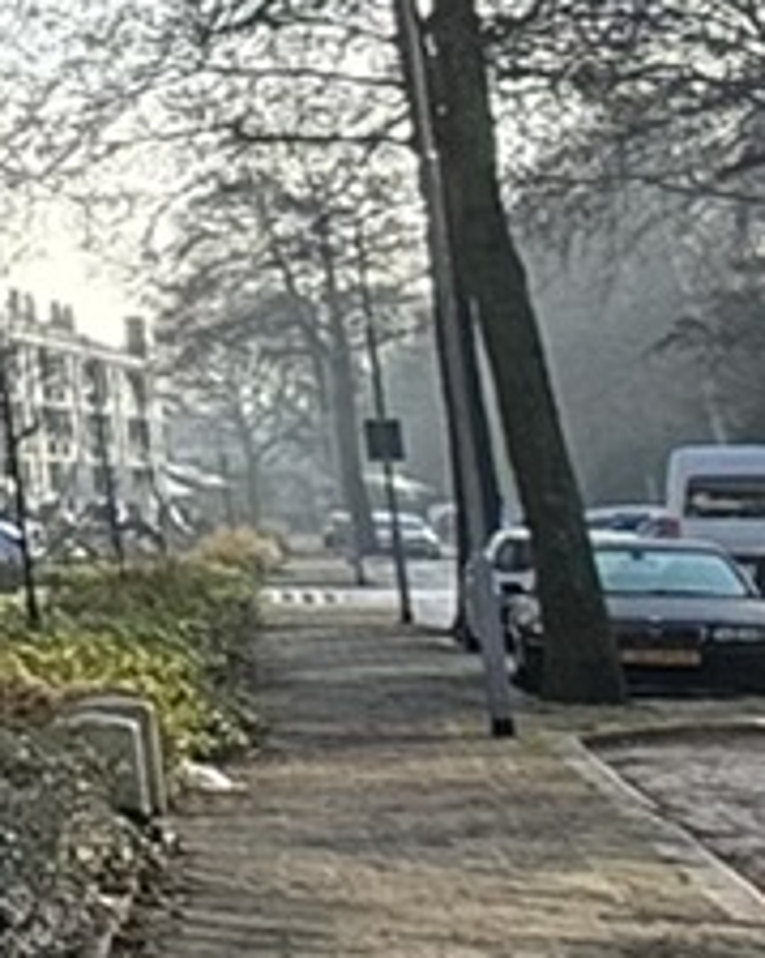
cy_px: 120
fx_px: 3540
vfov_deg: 15.2
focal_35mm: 125
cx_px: -2616
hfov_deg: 7.2
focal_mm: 2.22
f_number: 2.2
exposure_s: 1/619
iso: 50
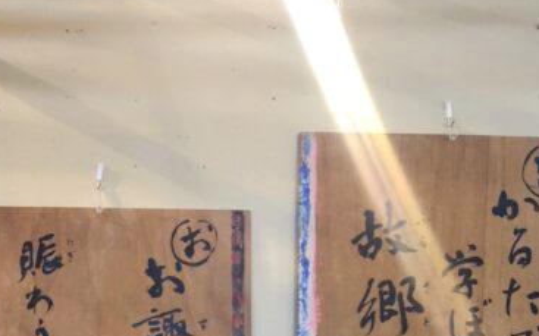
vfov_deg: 14.8
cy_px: 417
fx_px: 1248
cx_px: -110
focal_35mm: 85
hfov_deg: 22.4
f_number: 1.9
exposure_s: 1/60
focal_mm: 5.6
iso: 183
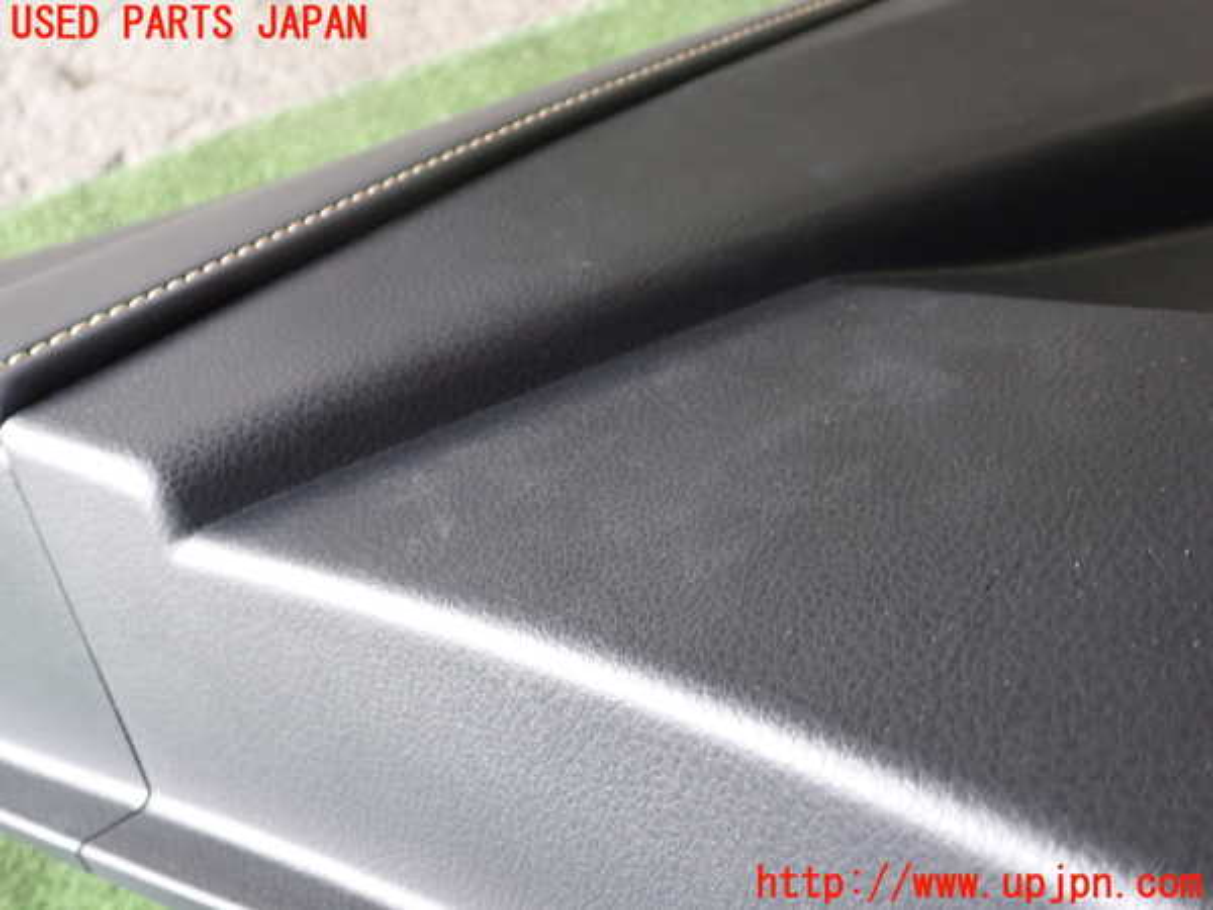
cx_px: 606
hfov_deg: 60.0
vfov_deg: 46.8
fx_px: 1051
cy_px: 455
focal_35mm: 30
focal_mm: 5.4
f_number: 2.3
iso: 250
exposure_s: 1/30
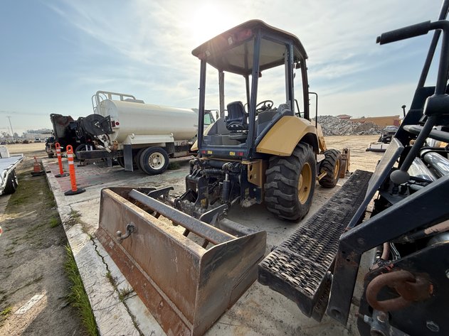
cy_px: 168
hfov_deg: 102.1
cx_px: 224
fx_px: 182
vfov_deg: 85.7
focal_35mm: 14
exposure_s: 1/876
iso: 64
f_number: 2.2
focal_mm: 2.22
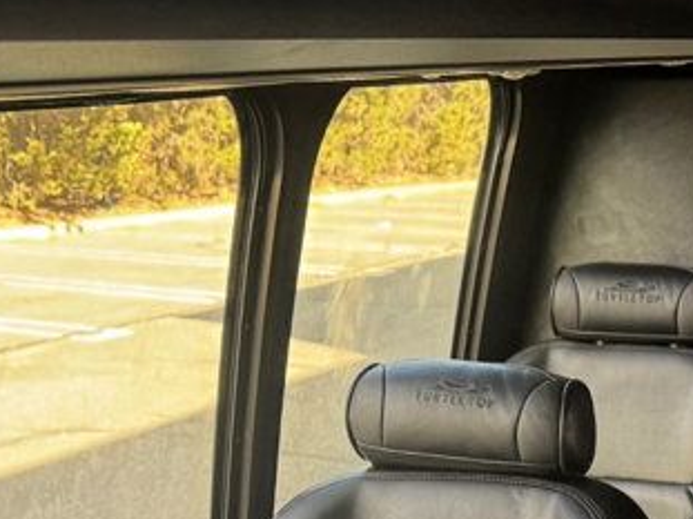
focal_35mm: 79
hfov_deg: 24.7
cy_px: 820
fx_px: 1581
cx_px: 437
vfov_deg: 16.6
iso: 200
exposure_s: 1/66
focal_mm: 6.76
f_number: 1.78
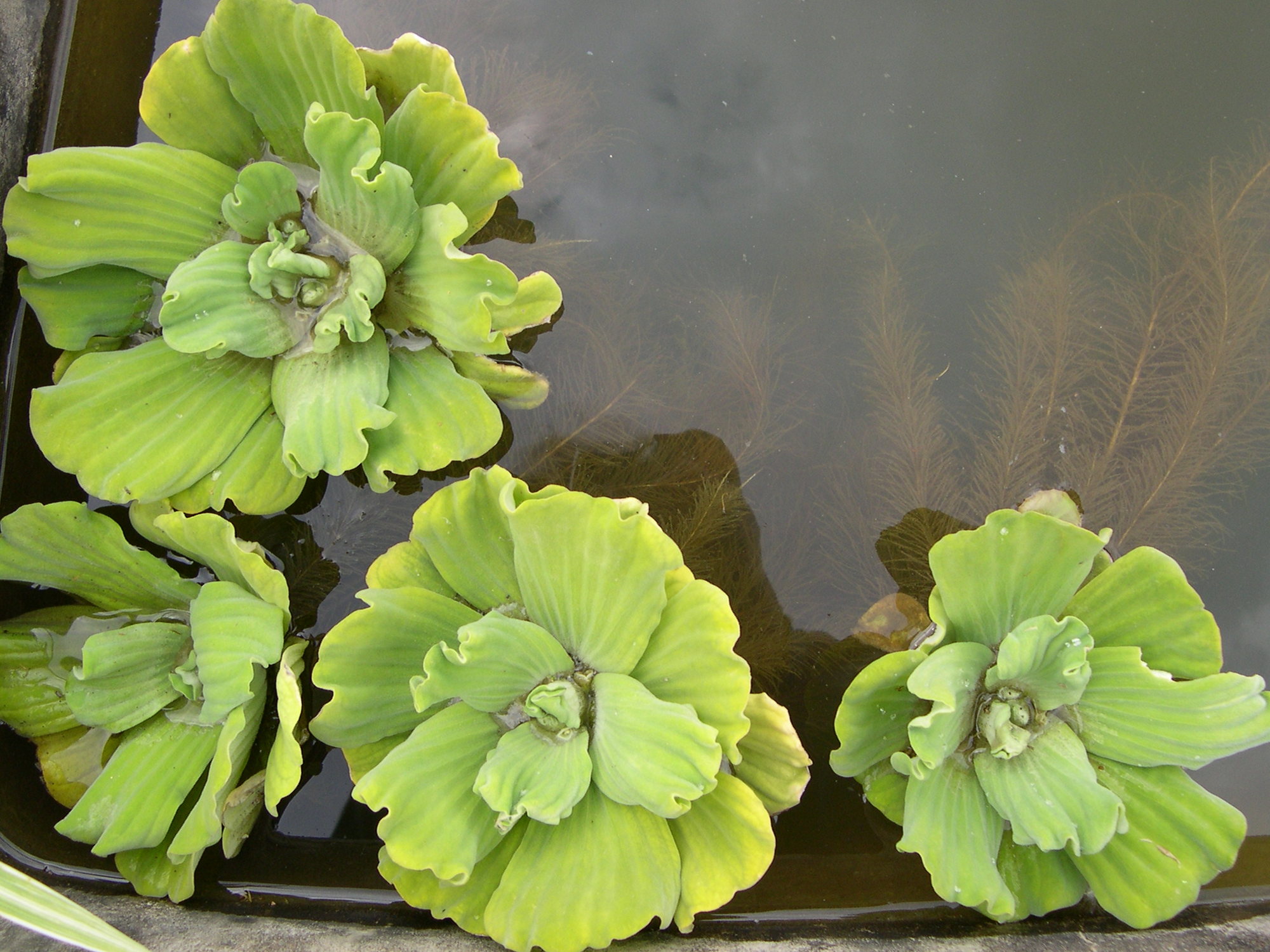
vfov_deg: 37.7
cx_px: 635
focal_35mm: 38
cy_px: 476
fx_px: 1394
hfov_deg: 49.0
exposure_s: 1/267
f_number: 2.8
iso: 100
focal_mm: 8
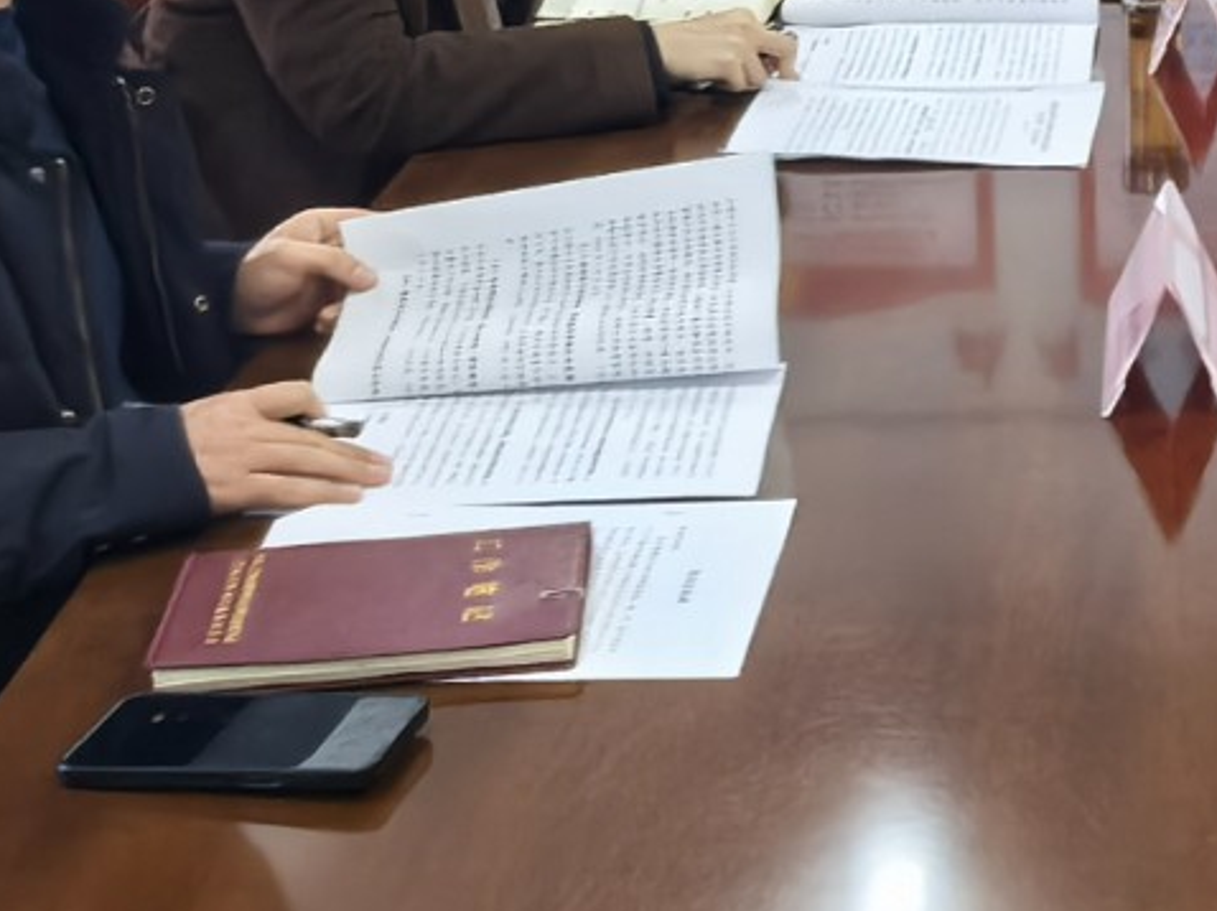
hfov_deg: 23.3
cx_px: 1451
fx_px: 2706
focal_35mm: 77
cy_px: 92
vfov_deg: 18.8
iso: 320
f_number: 2.2
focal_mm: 1.95
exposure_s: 1/33.3
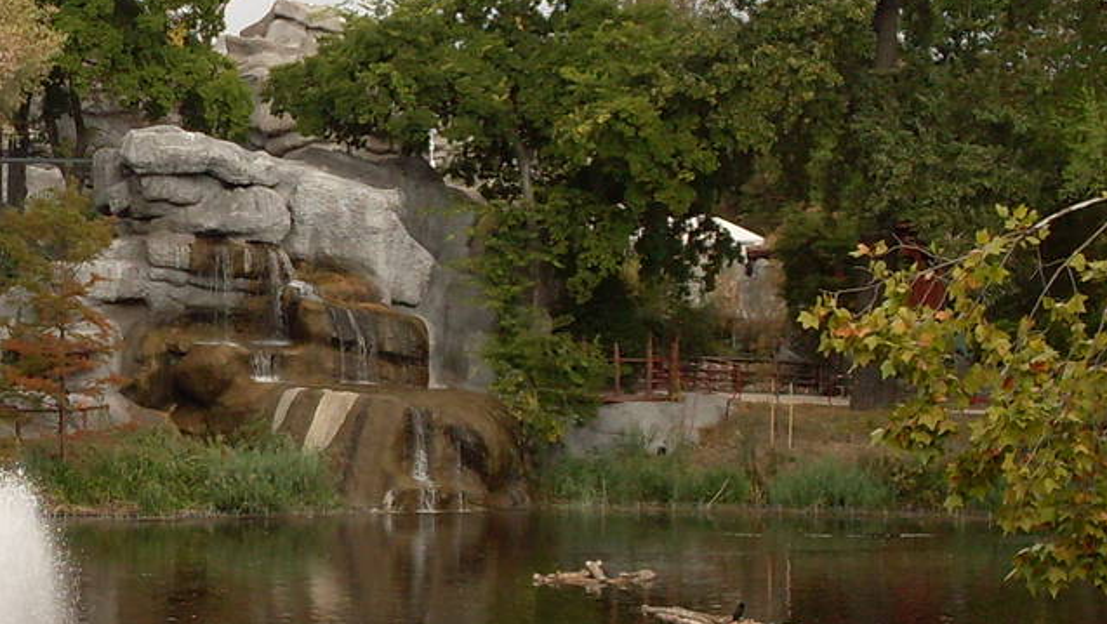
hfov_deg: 15.6
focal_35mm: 134
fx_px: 3935
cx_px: -57
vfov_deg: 9.1
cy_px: 254
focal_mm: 8.1
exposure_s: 1/500
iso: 80
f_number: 3.1
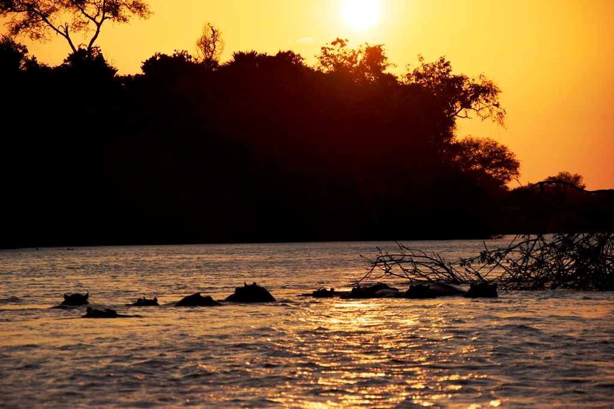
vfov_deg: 6.5
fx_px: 3582
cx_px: 307
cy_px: 204
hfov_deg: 9.8
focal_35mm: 210
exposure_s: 1/2000
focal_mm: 140
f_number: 8
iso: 360
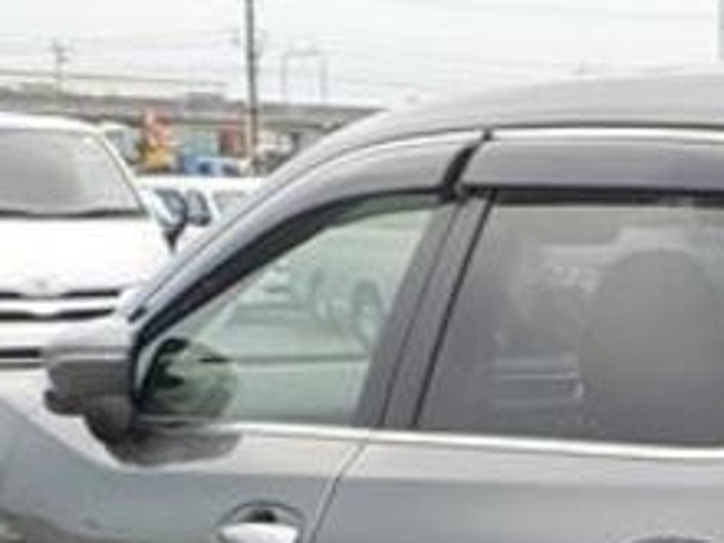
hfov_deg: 16.7
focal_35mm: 109
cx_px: 1027
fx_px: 2280
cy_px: 754
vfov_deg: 13.0
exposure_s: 1/500
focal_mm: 4.1
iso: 125
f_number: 3.3
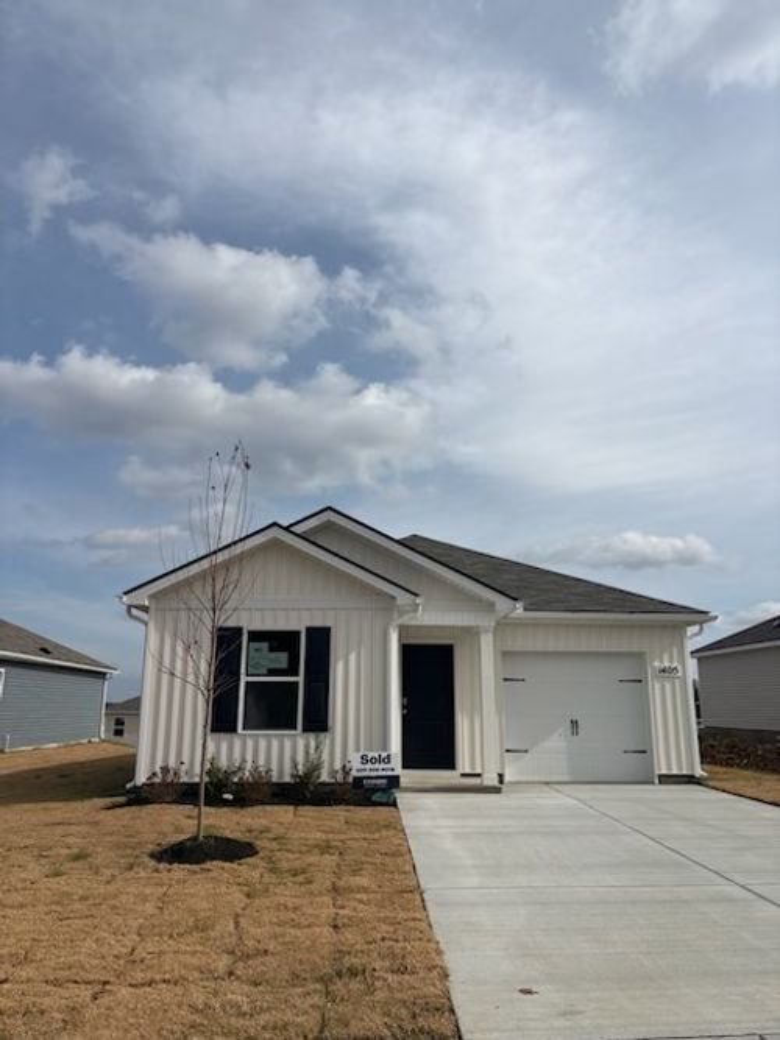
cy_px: 520
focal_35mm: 26
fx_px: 781
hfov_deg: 53.0
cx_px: 390
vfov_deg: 67.3
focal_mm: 5.96
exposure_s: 1/7813
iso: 50
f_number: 1.6
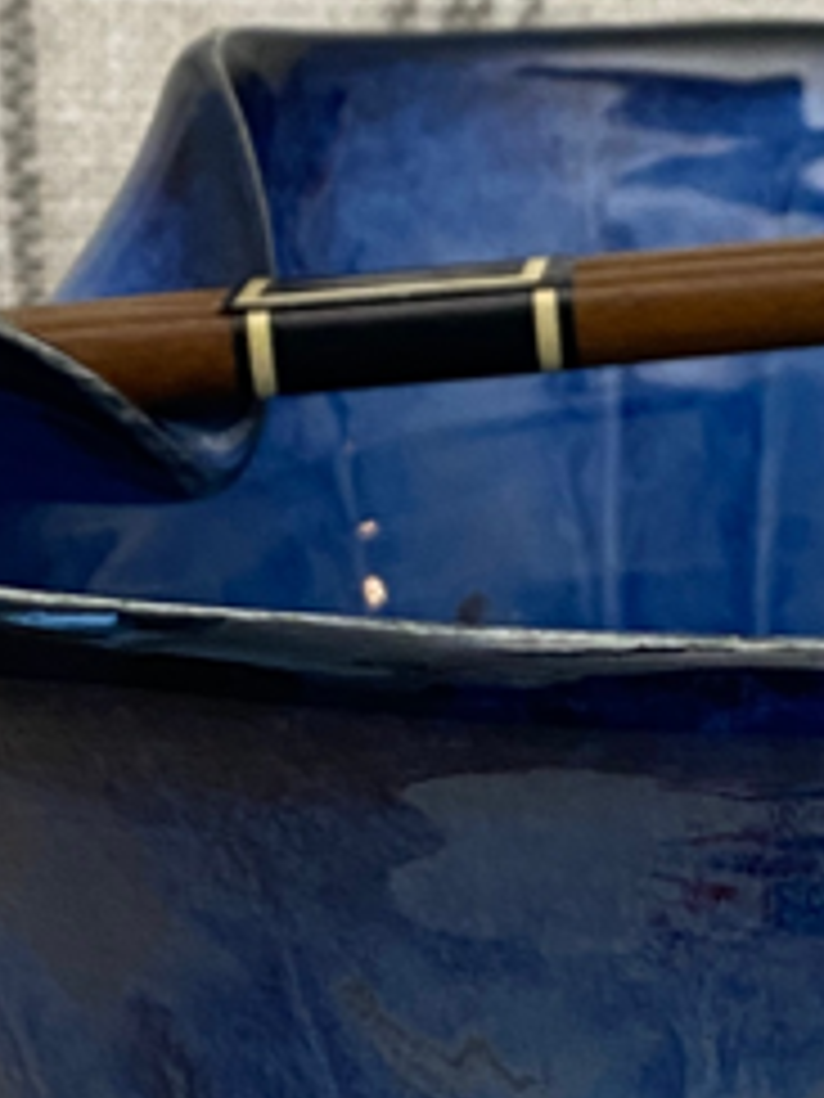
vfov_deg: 15.4
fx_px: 4063
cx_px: 711
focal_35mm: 128
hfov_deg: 11.5
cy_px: 688
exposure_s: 1/51
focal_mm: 4.25
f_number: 1.8
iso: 200
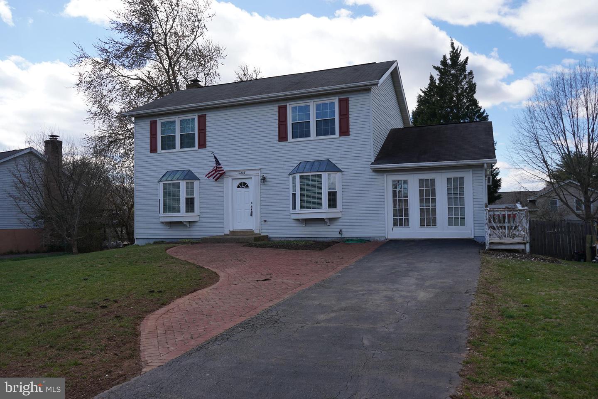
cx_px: 299
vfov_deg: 46.4
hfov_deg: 65.5
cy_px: 200
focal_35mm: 28
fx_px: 465
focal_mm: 28
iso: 100
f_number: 7.1
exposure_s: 1/200
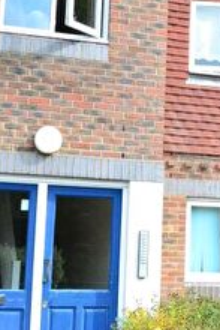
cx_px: 224
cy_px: 65
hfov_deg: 15.6
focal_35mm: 86
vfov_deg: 23.3
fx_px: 787
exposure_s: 1/4000
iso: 3200
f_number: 4.5
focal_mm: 18
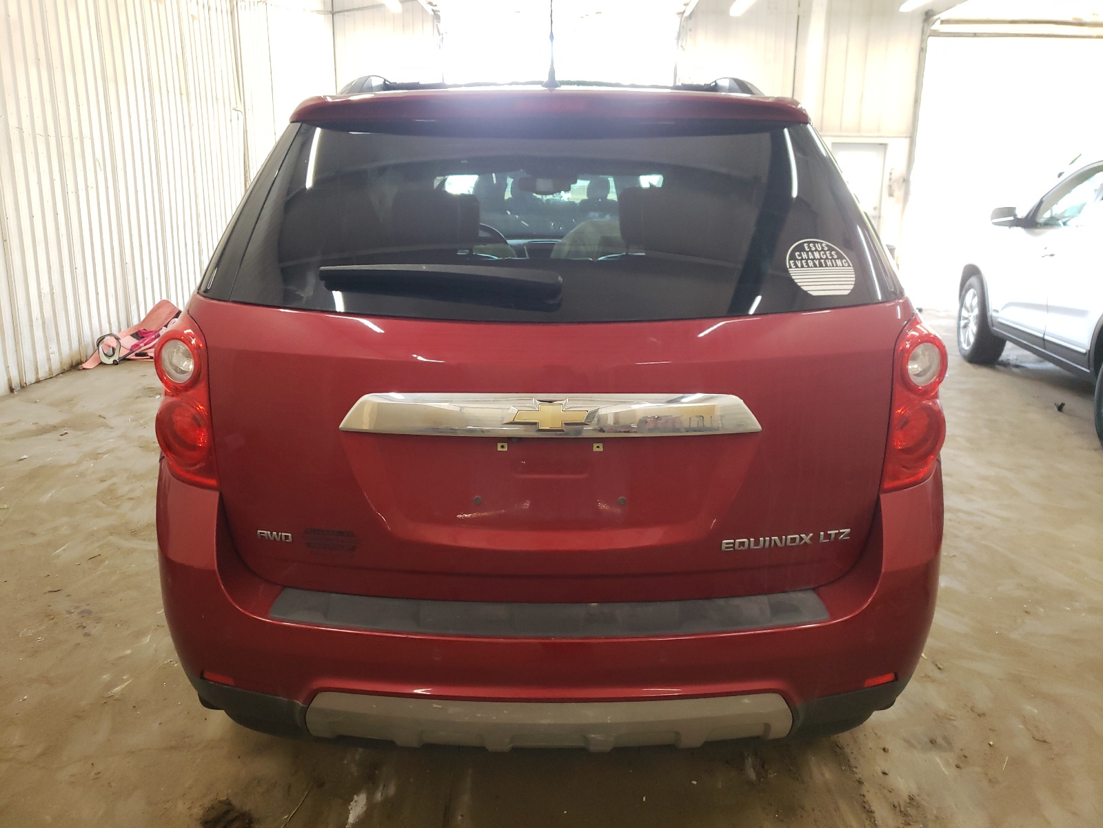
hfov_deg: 67.3
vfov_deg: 53.1
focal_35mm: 26
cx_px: 552
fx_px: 828
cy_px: 414
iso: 210
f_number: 1.5
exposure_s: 1/60.2
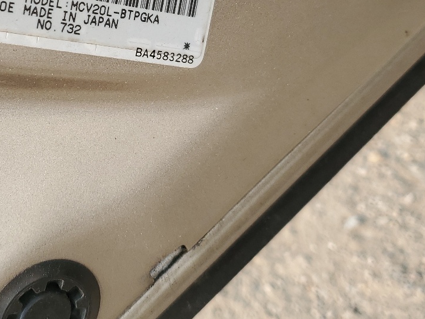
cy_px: 17
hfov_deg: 32.9
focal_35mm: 58
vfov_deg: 24.3
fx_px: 712
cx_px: 140
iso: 50
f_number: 1.5
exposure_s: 1/769
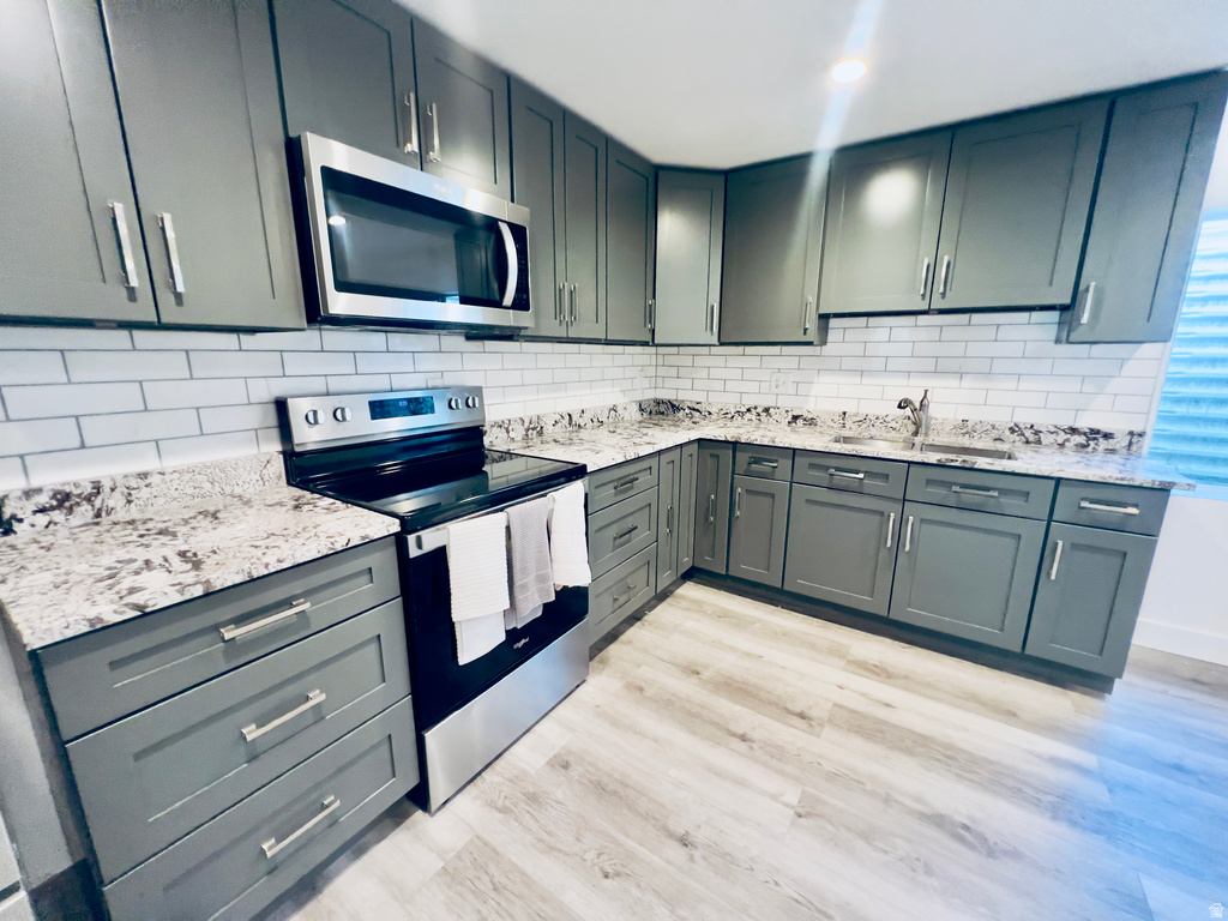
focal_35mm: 13
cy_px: 460
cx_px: 614
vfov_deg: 89.9
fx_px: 461
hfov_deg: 106.2
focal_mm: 1.57
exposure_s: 1/60
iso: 400
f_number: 1.8
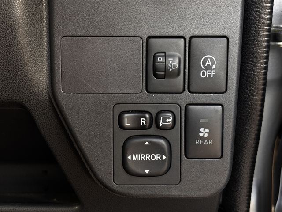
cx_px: 141
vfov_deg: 28.0
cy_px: 106
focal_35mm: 52
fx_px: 424
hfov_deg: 36.8
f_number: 1.6
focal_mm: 5.96
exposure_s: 1/70
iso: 50
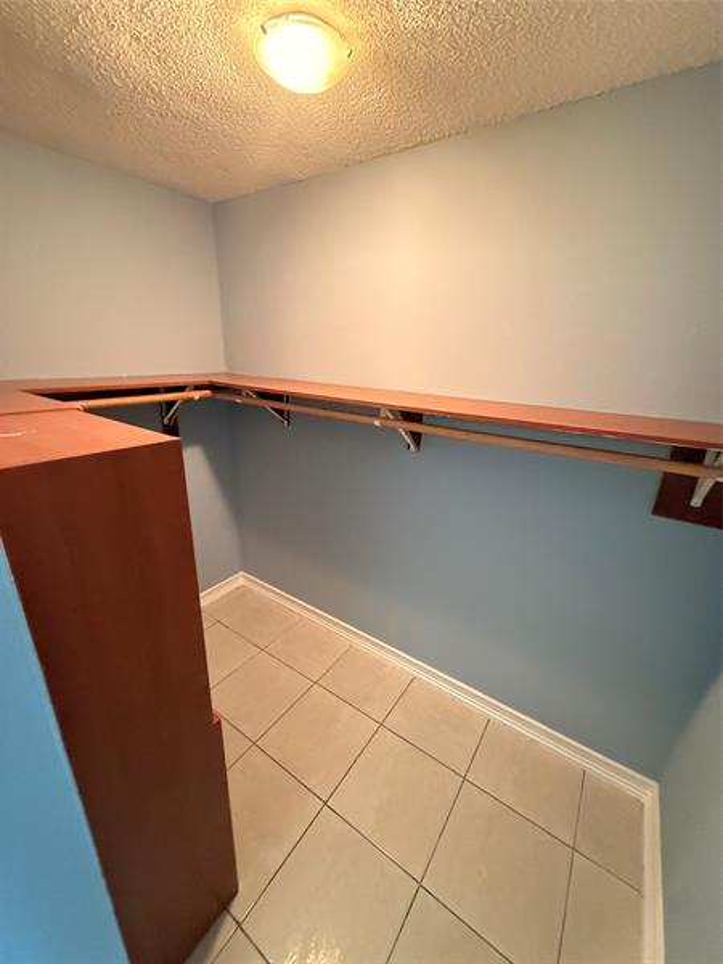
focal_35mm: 14
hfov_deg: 85.7
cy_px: 482
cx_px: 362
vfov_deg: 102.1
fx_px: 390
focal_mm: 2.22
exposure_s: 1/60
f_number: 2.2
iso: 1000
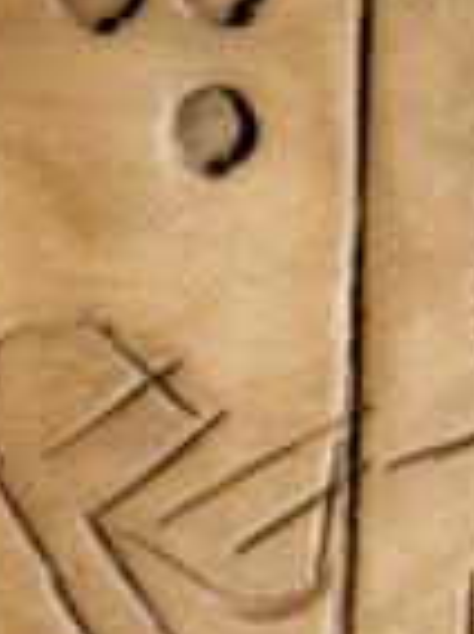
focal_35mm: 248
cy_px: 476
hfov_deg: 5.9
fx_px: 4542
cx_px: -210
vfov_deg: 8.0
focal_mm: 38
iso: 500
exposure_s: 1/30
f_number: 5
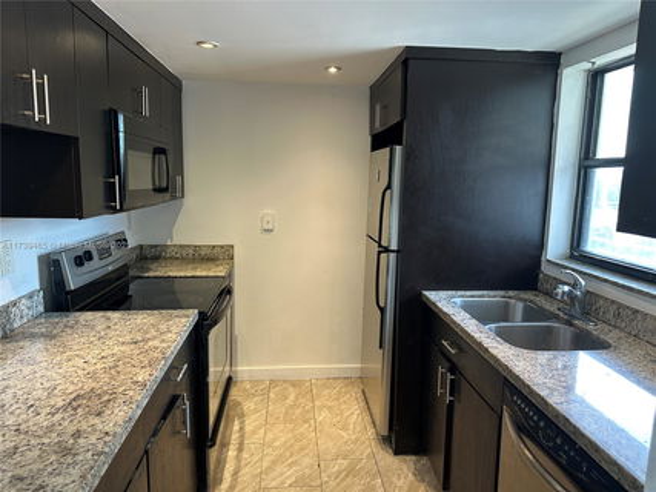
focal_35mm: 24
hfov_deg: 71.6
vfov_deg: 56.8
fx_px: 455
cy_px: 246
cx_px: 328
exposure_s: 1/120
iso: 200
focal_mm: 6.86
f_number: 1.78
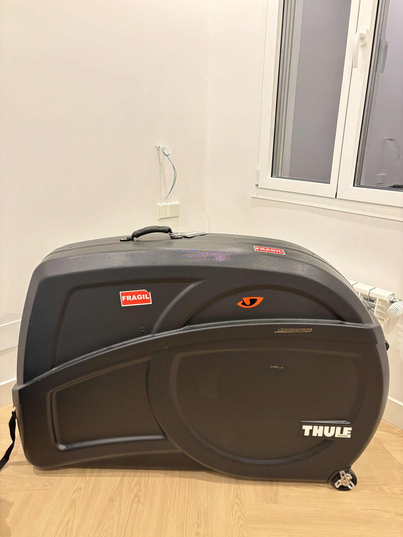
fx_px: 404
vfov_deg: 67.3
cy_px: 268
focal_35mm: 26
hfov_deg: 53.1
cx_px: 202
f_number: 1.6
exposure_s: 1/33
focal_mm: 5.96
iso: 500
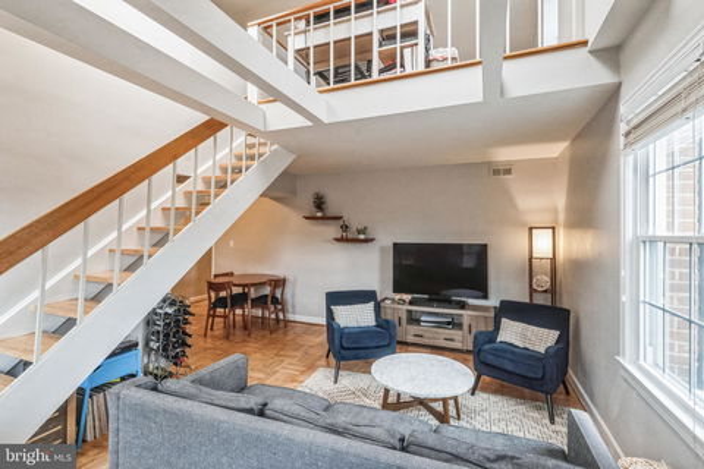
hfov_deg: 96.7
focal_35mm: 16
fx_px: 313
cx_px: 352
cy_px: 234
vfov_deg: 73.7
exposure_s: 1/30
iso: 4000
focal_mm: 16
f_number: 16
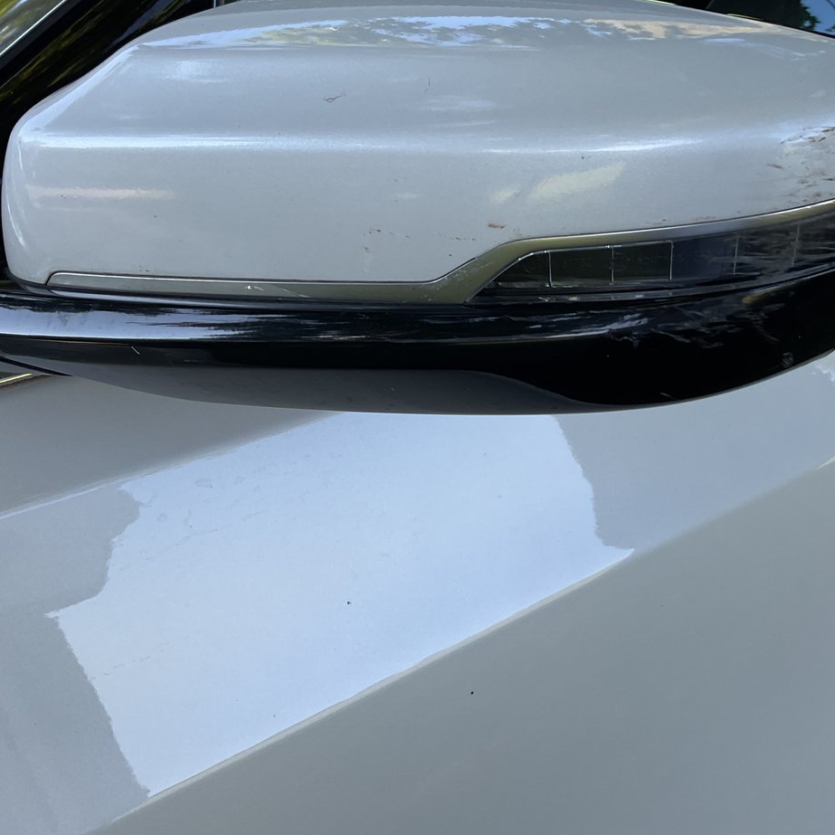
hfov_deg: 39.5
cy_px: 335
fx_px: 1146
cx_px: 569
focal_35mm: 42
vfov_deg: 39.9
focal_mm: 3
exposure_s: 1/235
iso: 16
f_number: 1.8
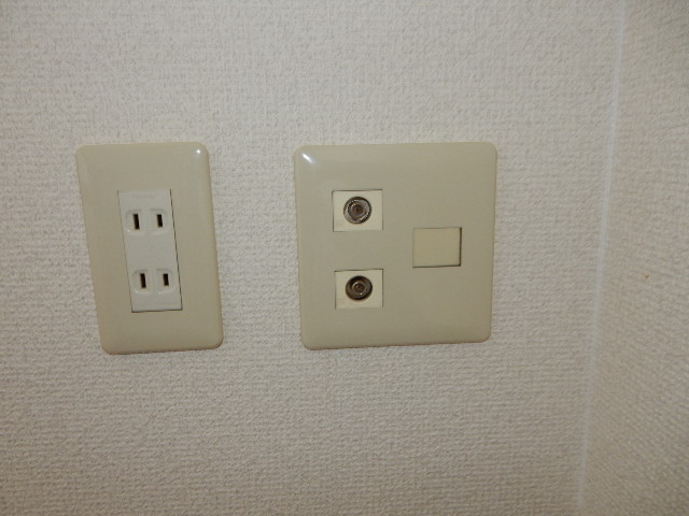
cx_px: 344
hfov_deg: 69.4
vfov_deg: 54.9
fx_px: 498
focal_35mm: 25
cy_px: 258
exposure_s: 1/30
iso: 200
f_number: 3.7
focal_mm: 4.5
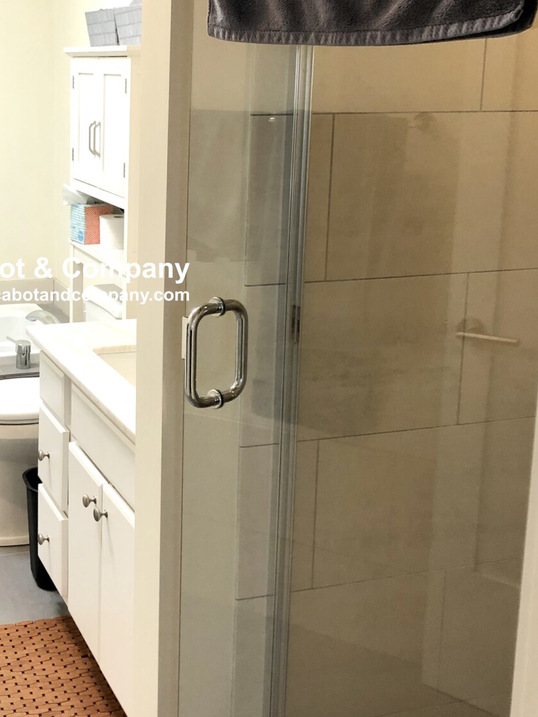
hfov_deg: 27.7
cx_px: 68
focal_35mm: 51
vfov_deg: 37.3
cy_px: 281
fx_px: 1057
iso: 32
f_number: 1.8
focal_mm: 3.99
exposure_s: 1/30
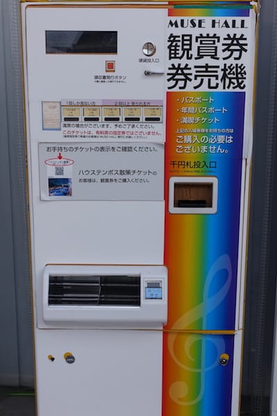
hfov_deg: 31.8
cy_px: 208
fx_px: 486
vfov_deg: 46.4
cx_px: 138
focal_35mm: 42
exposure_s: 1/640
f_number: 5.6
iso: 125
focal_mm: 15.31
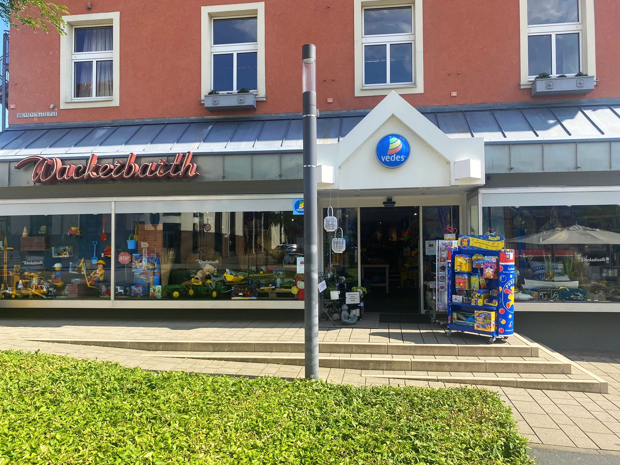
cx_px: 310
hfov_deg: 67.3
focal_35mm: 26
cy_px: 232
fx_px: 466
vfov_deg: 53.1
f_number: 1.8
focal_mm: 4.25
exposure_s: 1/1629
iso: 32
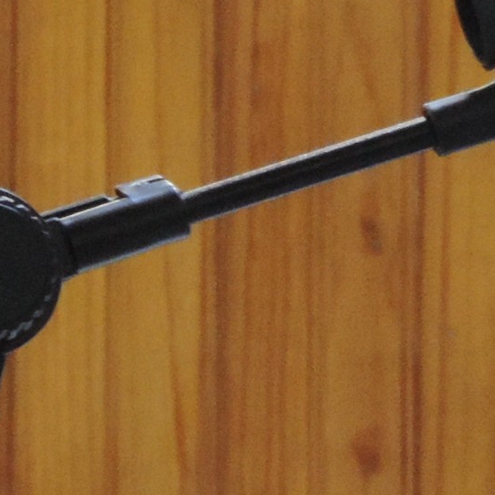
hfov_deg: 1.2
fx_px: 23717
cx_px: 1162
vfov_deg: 1.2
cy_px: 70
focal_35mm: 1466
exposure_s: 1/10
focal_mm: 49
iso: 800
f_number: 4.7
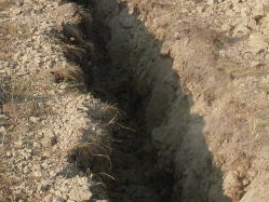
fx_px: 1213
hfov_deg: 12.6
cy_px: 31
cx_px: 171
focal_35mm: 156
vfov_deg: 9.5
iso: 80
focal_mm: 6.3
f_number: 8.4
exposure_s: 1/180
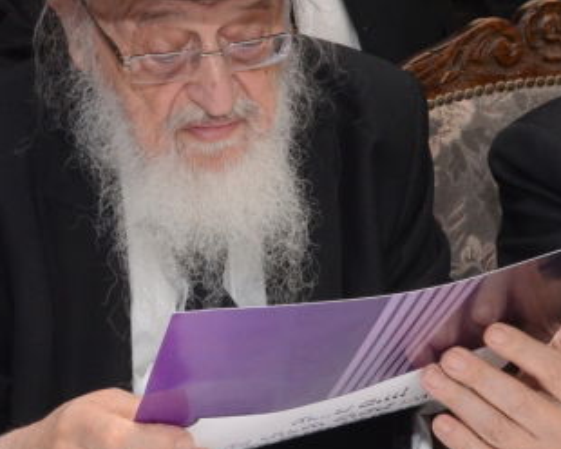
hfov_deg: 18.7
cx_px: 174
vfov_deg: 15.1
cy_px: 148
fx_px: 1694
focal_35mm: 102
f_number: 9
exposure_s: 1/125
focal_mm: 22
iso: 1250
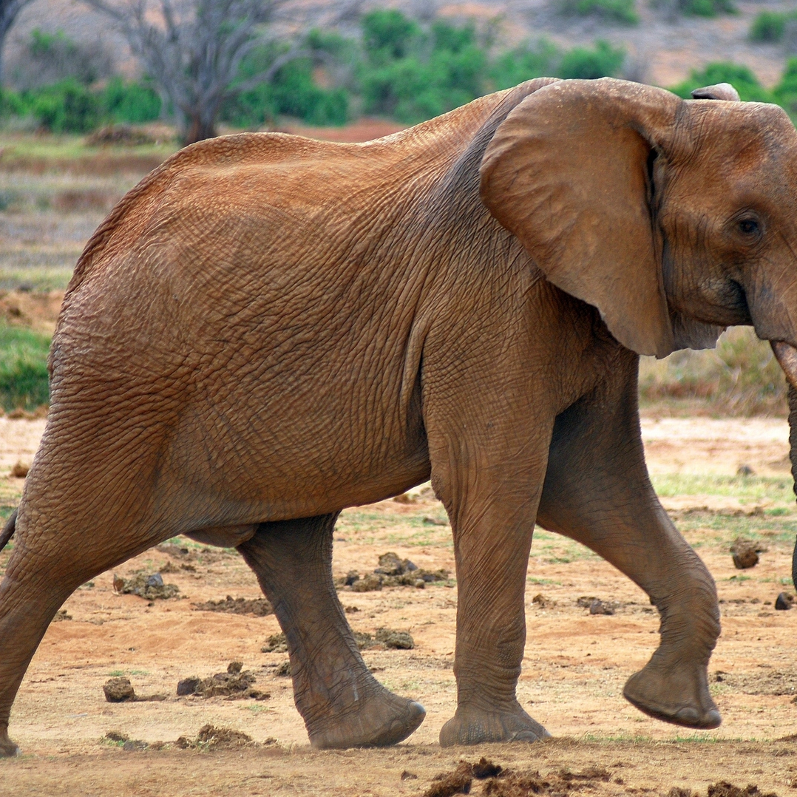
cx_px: 491
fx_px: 9951
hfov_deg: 4.6
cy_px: 398
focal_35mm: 382
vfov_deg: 4.6
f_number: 2.8
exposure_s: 1/500
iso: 125
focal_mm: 200
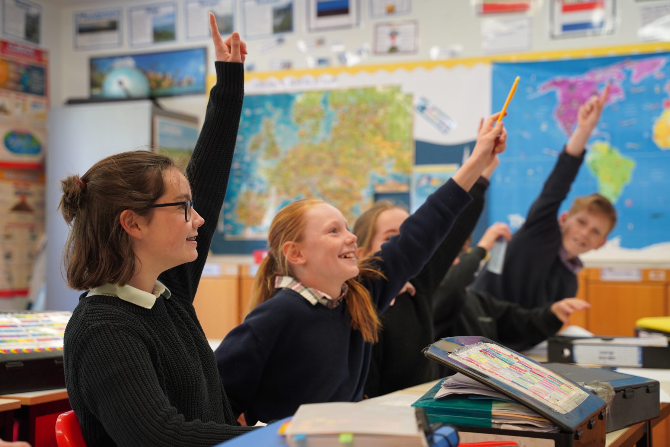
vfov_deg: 23.0
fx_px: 1098
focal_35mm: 59
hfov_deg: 33.9
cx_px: 335
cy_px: 224
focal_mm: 59
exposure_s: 1/160
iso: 1600
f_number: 4
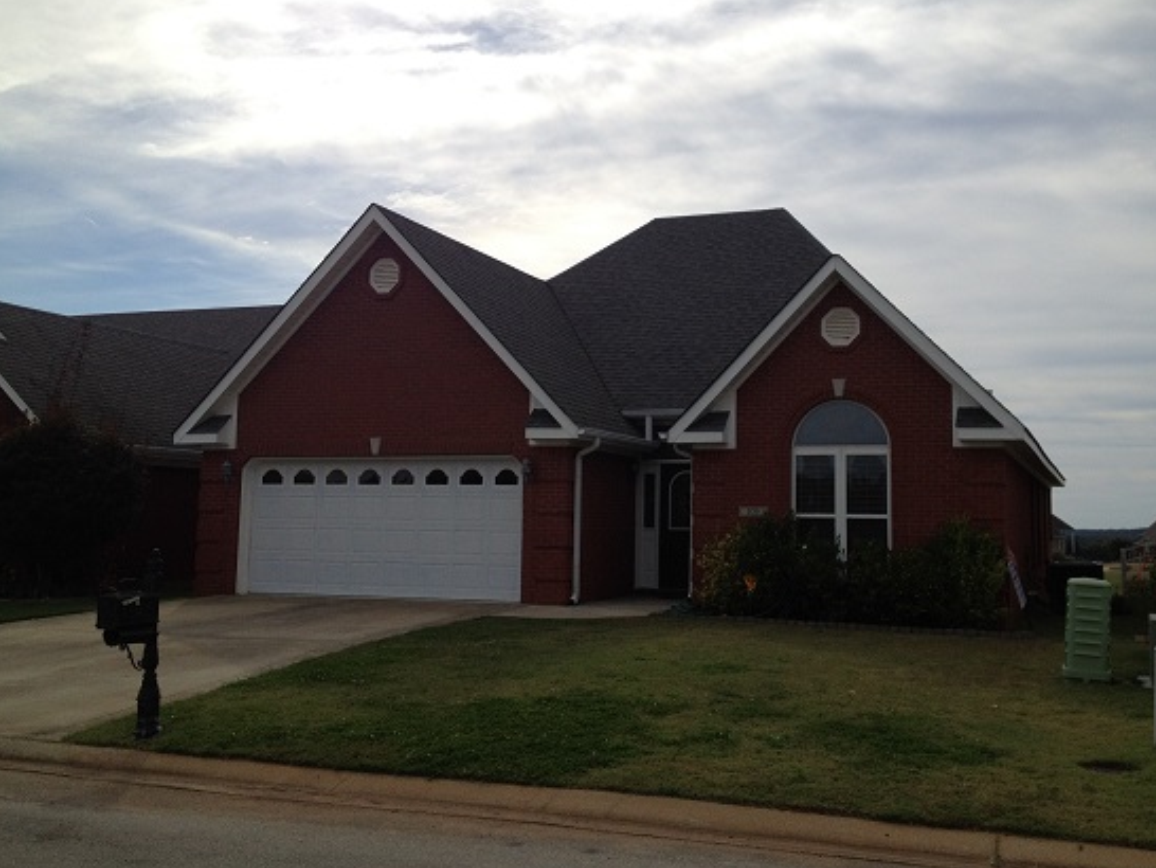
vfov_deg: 35.1
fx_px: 1370
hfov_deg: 45.6
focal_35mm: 41
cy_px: 394
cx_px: 658
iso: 64
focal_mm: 4.28
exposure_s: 1/3247
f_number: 2.4
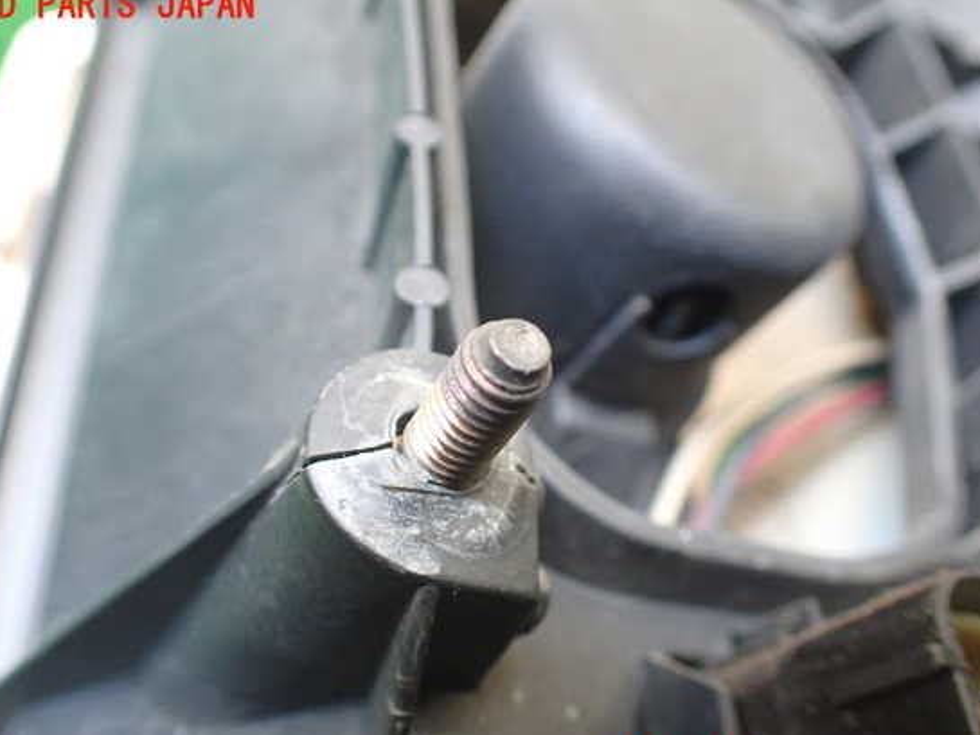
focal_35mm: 33
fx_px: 934
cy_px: 388
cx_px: 468
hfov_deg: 55.3
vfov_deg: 42.9
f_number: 2.3
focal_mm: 5.4
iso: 800
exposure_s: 1/100
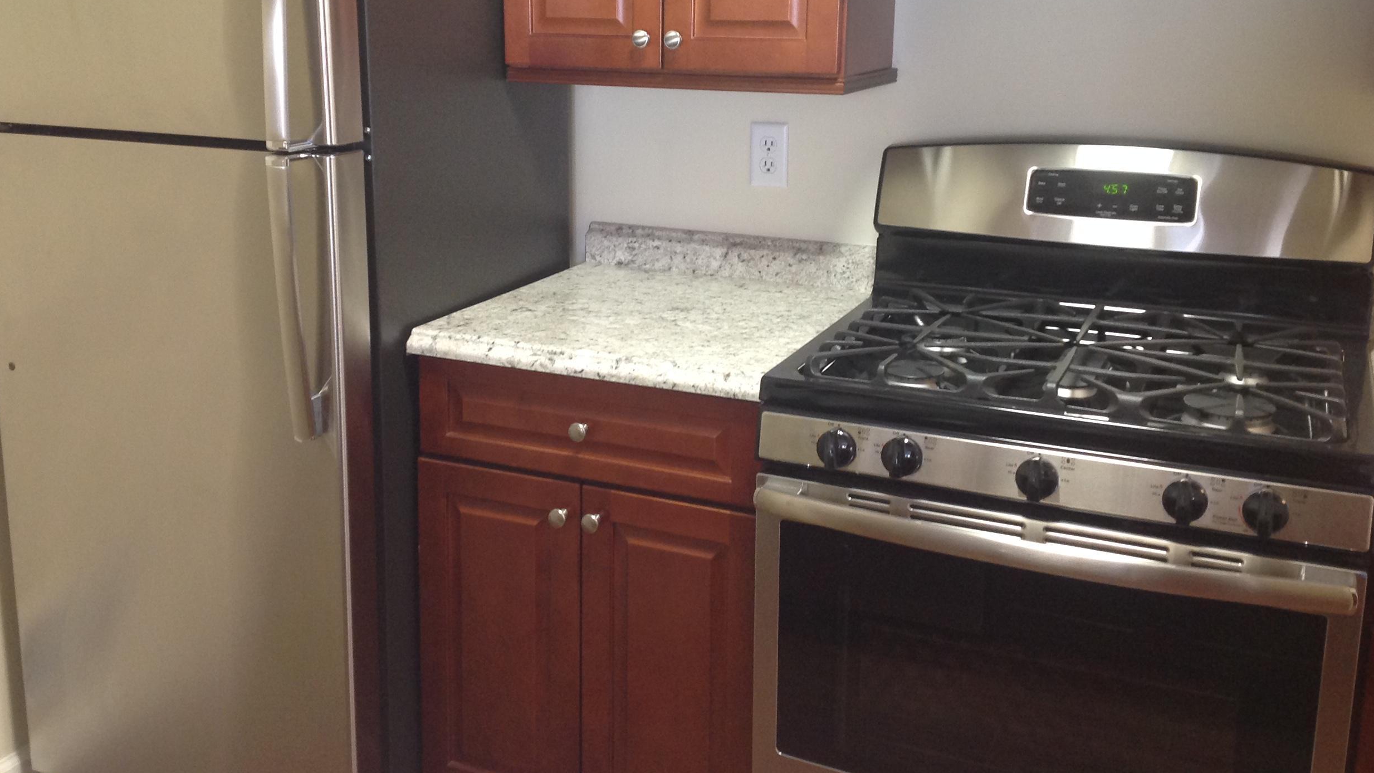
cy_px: 274
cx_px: 665
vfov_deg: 29.6
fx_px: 1457
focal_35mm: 40
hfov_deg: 50.5
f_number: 2.4
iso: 125
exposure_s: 1/15
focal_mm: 4.28
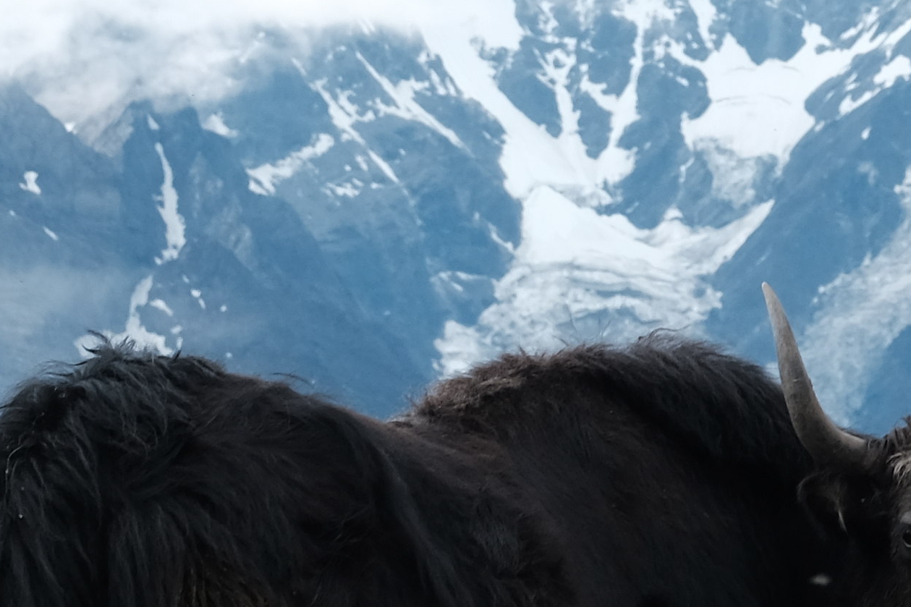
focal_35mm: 367
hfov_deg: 5.6
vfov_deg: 3.7
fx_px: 9285
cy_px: -36
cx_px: 1143
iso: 400
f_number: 9
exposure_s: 1/250
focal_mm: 51.6
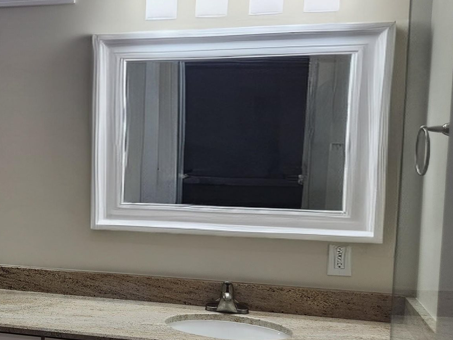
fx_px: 798
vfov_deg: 24.0
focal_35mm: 61
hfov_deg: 28.3
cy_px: 192
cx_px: -68
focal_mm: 5.4
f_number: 1.8
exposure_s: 1/120
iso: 32
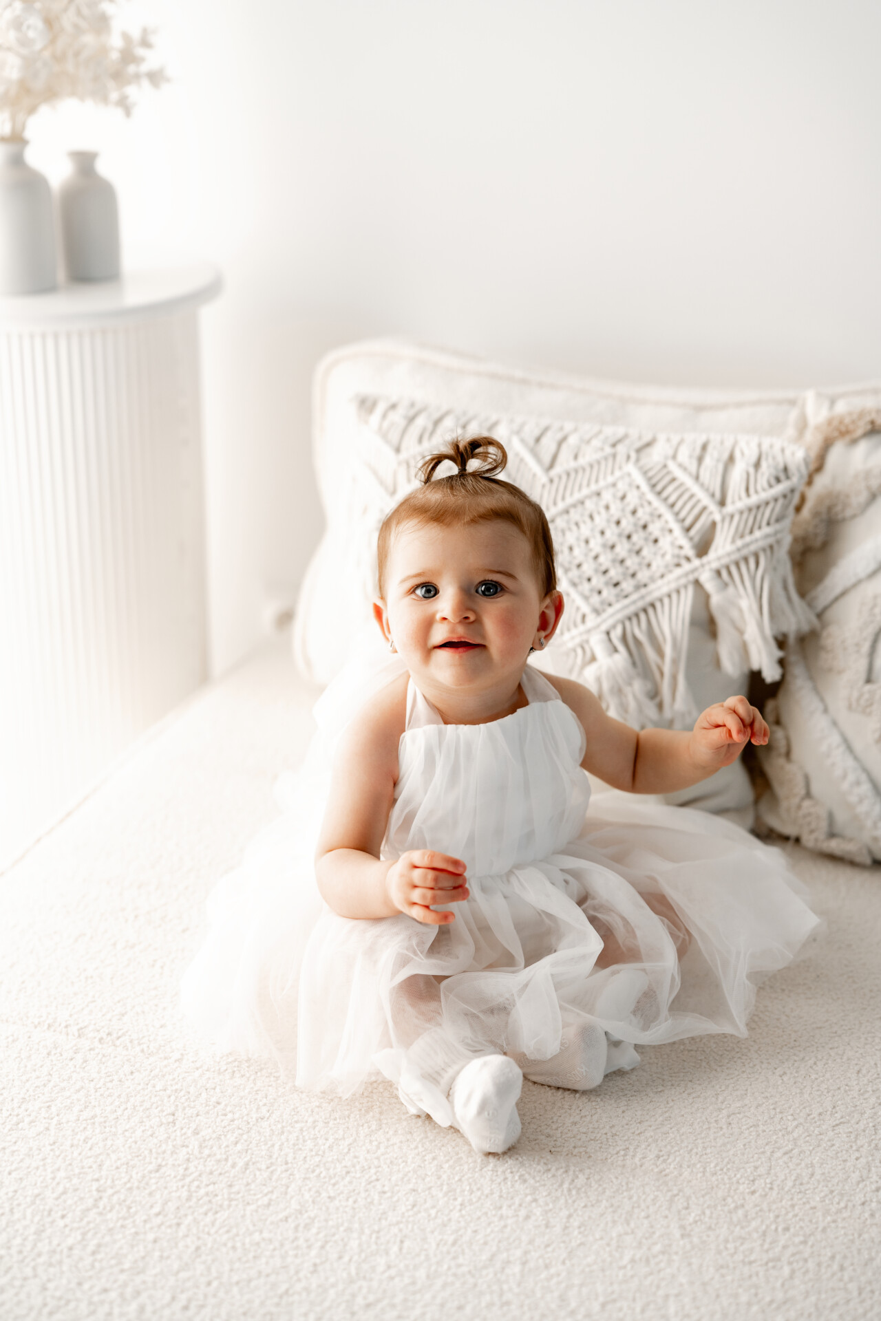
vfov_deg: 39.6
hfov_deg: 27.0
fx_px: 1835
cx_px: 440
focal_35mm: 50
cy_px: 660
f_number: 2.2
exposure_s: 1/200
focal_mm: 50
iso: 200
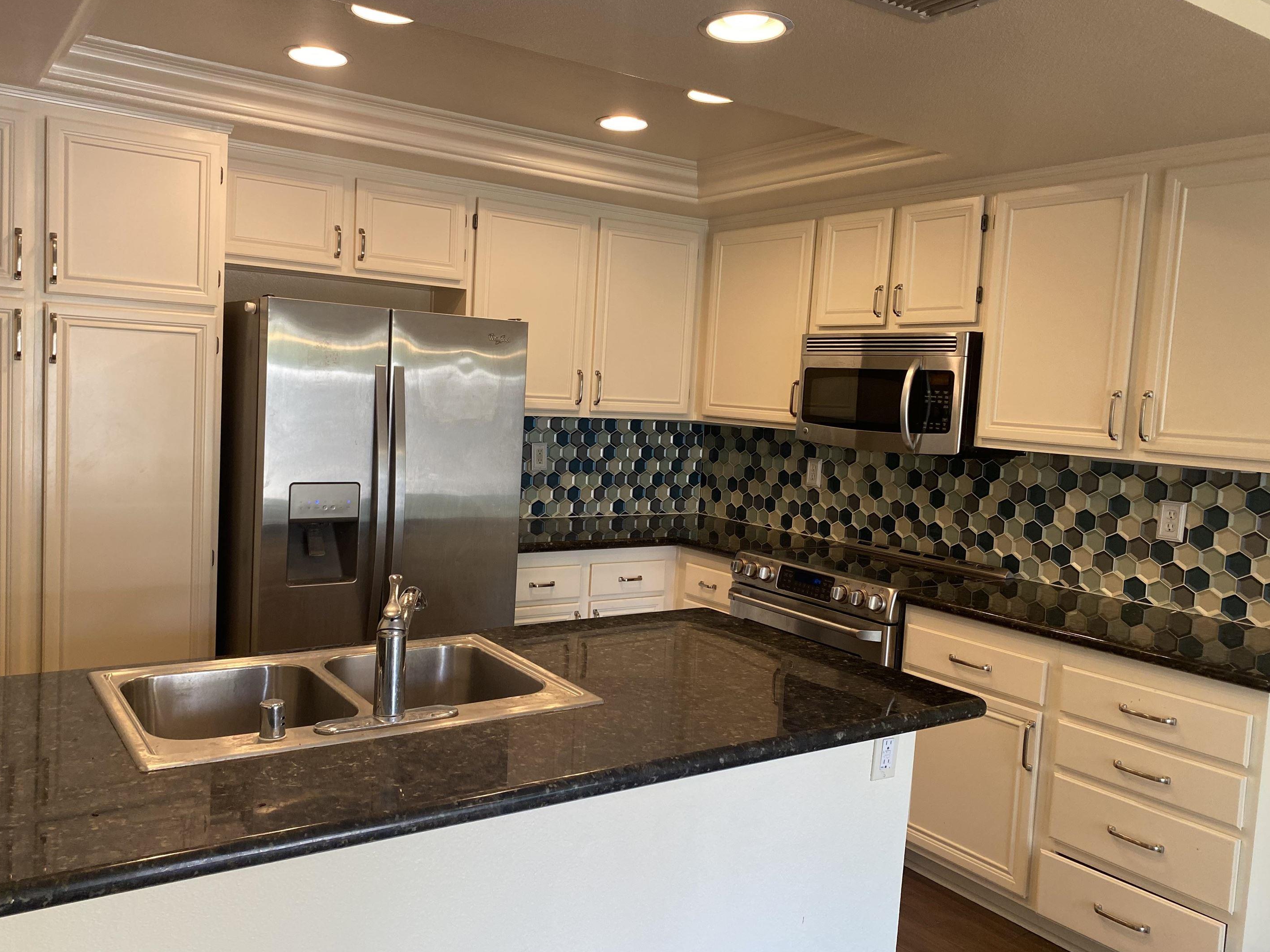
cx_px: 593
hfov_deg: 63.4
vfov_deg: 49.7
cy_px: 464
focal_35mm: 28
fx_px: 1027
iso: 100
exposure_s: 1/120
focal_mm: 4.25
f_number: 1.8
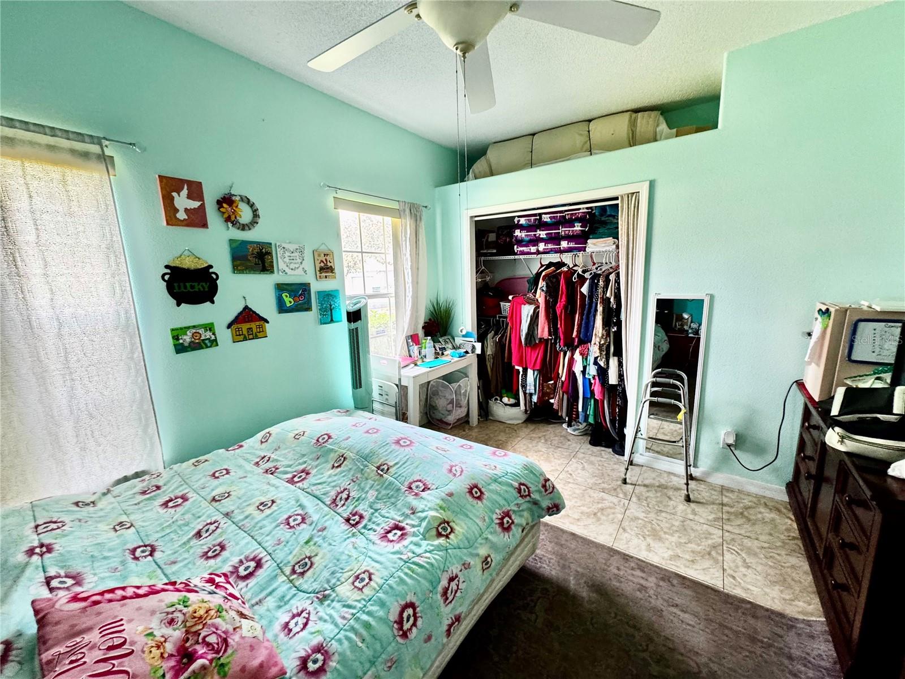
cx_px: 452
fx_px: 366
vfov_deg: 85.7
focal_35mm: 14
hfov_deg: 102.1
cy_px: 340
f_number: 2.2
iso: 250
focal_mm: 2.22
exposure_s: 1/99
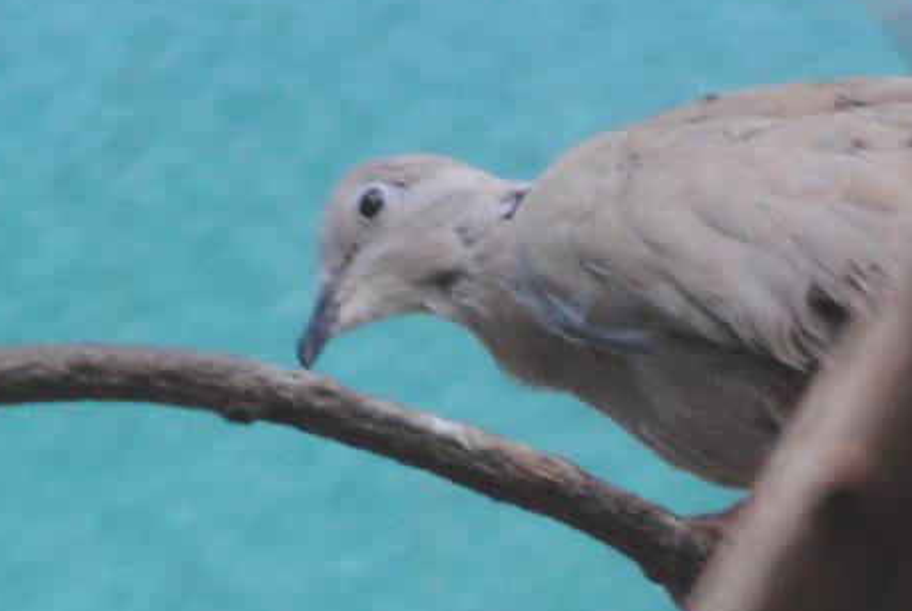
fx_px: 19278
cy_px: 576
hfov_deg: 2.7
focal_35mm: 760
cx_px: 484
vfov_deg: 1.8
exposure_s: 1/80
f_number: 5
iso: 400
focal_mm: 145
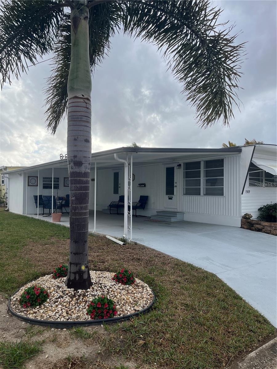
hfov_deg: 53.1
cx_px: 138
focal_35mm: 26
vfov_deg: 67.3
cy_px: 184
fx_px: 277
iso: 50
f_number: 1.6
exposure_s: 1/1923
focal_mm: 5.1
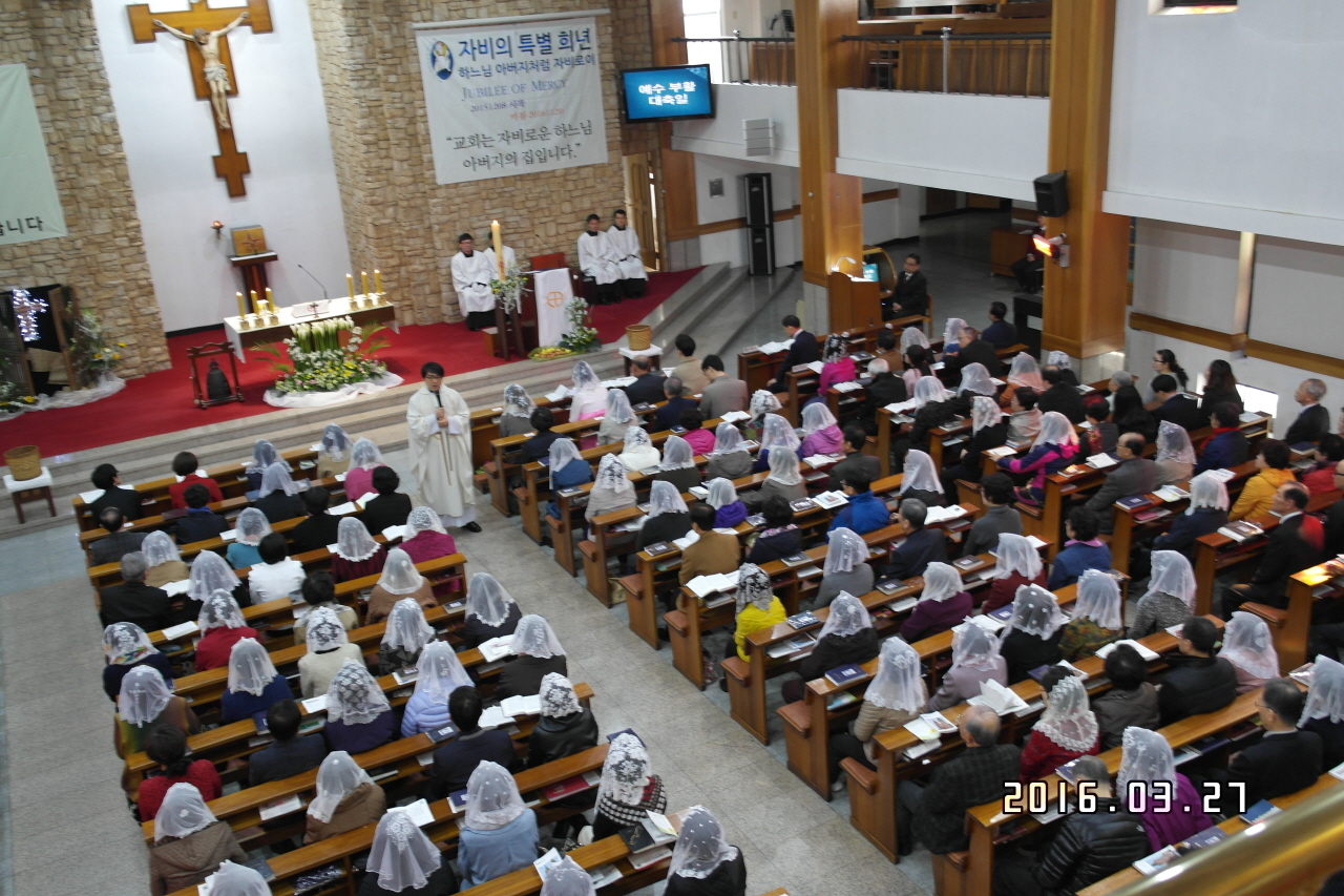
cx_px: 672
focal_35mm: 33
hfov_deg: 57.2
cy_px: 448
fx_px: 1232
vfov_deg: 40.0
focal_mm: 22
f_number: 3.5
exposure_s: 1/20
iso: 400
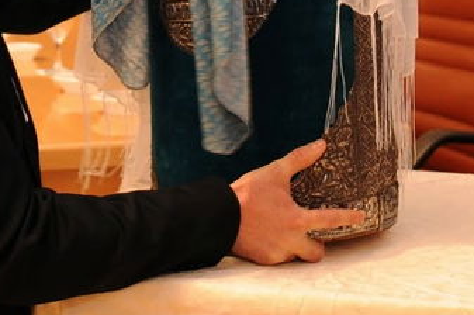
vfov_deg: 12.3
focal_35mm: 108
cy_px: -96
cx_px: 208
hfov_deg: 18.9
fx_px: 1421
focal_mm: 26
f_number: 2.8
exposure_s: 1/60
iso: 1000
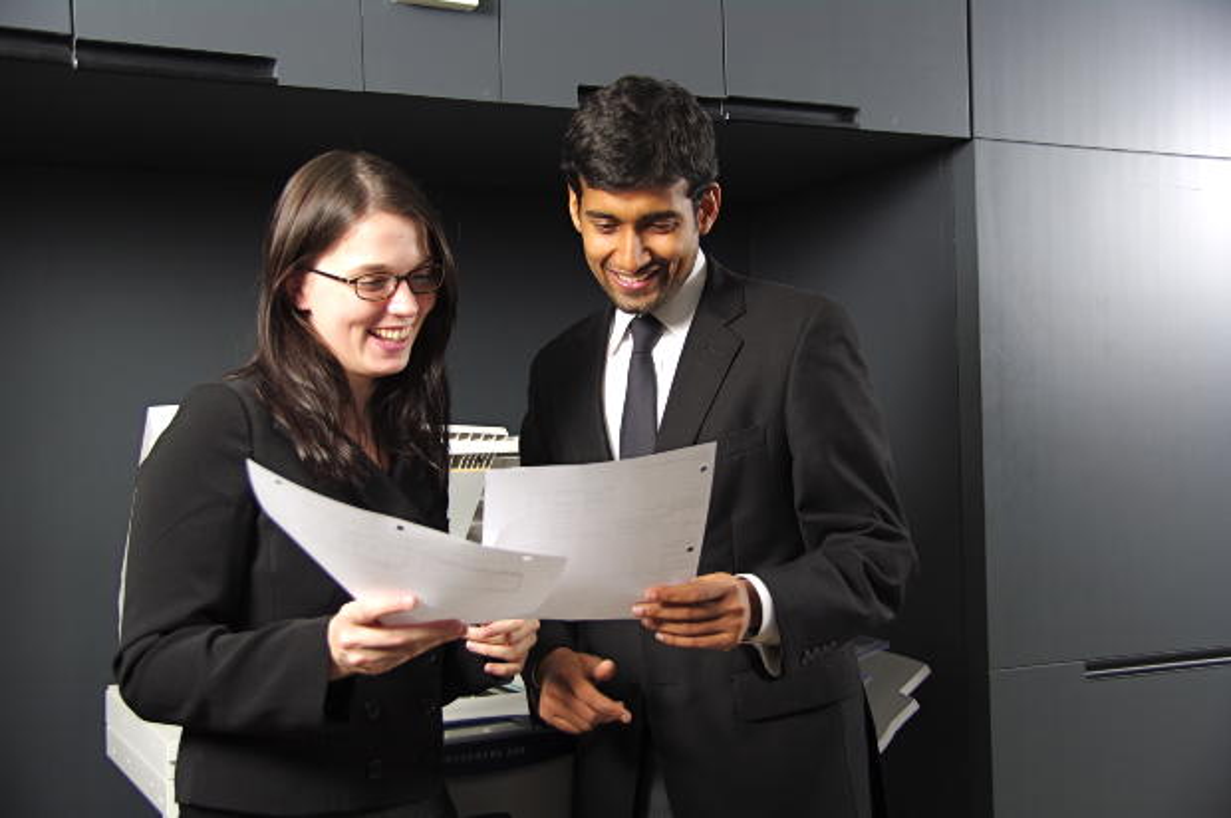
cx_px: 616
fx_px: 1469
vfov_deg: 31.1
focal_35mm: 43
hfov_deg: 45.5
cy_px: 409
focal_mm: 29.38
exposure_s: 1/180
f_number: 5.6
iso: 100
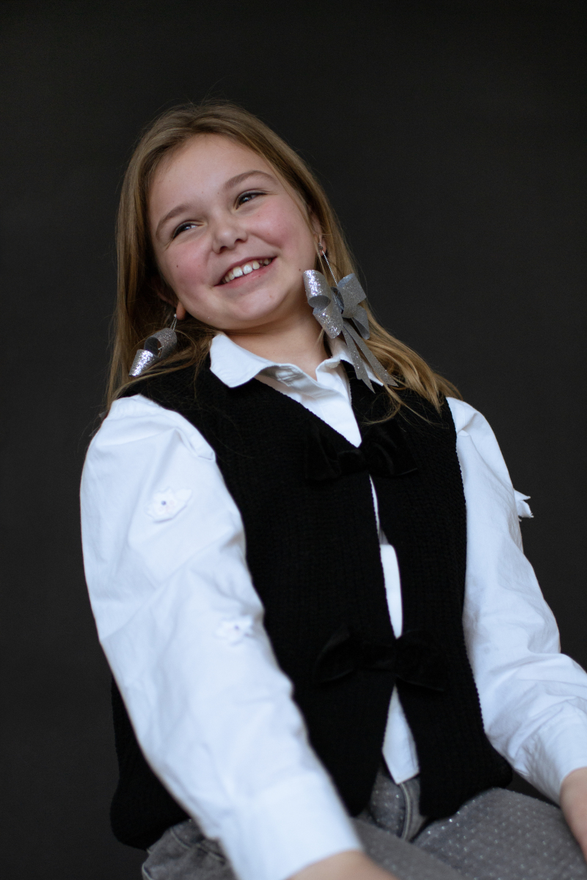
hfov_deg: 25.8
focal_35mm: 52
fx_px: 1284
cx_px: 294
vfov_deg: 37.9
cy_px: 440
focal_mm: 35
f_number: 2
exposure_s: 1/400
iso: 400
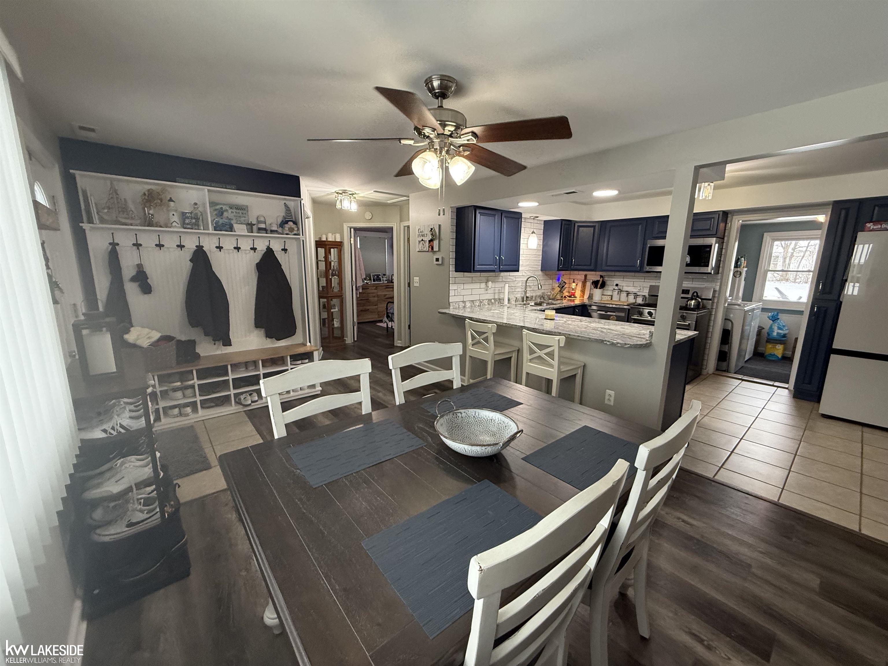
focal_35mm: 14
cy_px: 333
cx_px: 444
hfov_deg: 102.1
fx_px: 359
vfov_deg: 85.7
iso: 320
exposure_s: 1/120
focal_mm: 2.22
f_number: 2.2
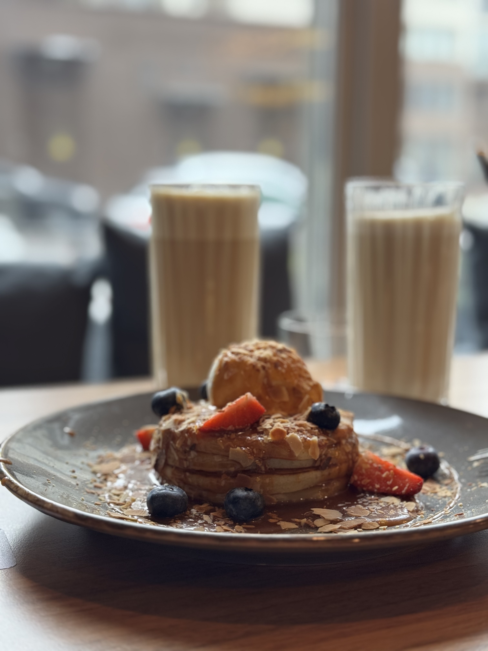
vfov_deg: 39.7
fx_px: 902
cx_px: 244
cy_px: 326
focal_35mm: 48
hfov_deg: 30.3
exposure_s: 1/50
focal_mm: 6.76
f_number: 1.78
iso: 100
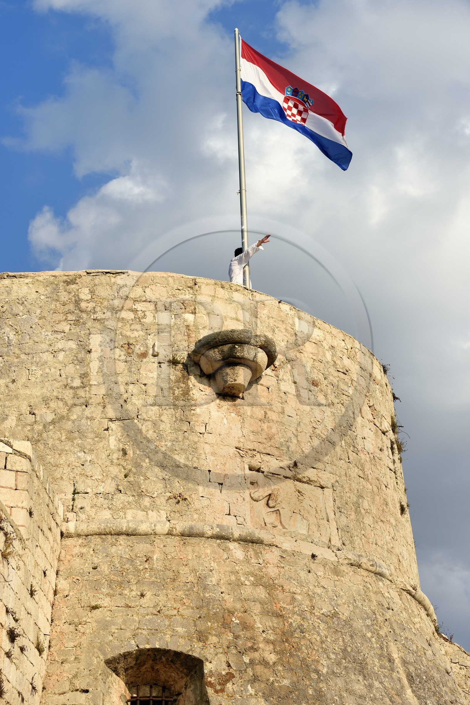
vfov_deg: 31.0
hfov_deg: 20.9
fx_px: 1273
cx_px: 235
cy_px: 352
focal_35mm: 65
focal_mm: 65
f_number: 10
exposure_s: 1/500
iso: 200
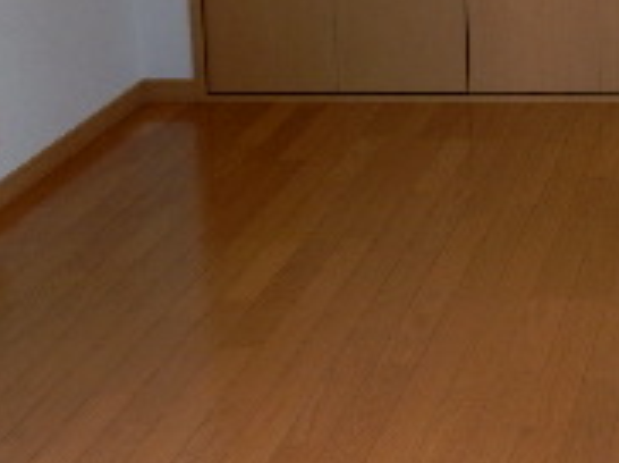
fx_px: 1572
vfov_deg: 15.7
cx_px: 813
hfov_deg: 20.3
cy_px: -177
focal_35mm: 88
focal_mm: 4.5
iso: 125
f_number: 3.7
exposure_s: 1/40
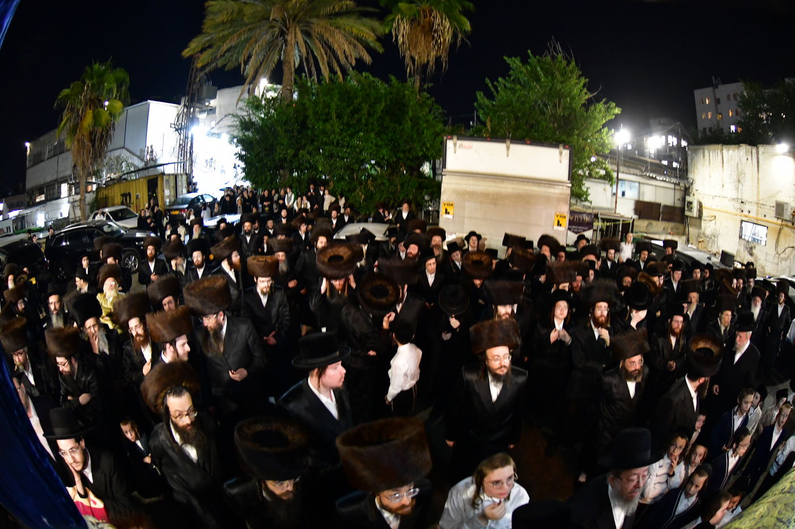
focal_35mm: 15
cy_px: 264
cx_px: 398
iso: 3200
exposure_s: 1/50
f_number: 5.6
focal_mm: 10.5
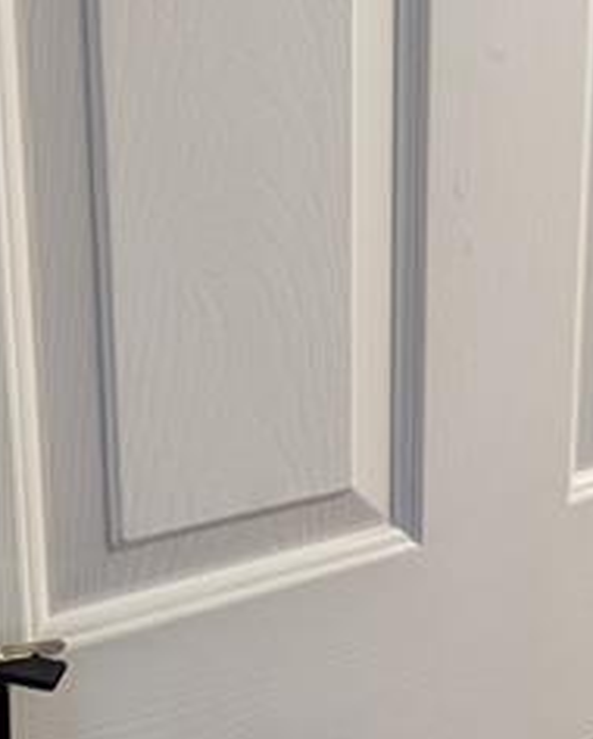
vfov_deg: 47.1
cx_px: 331
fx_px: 833
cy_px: 243
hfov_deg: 39.1
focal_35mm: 38
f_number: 1.7
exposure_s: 1/120
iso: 308
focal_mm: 2.02
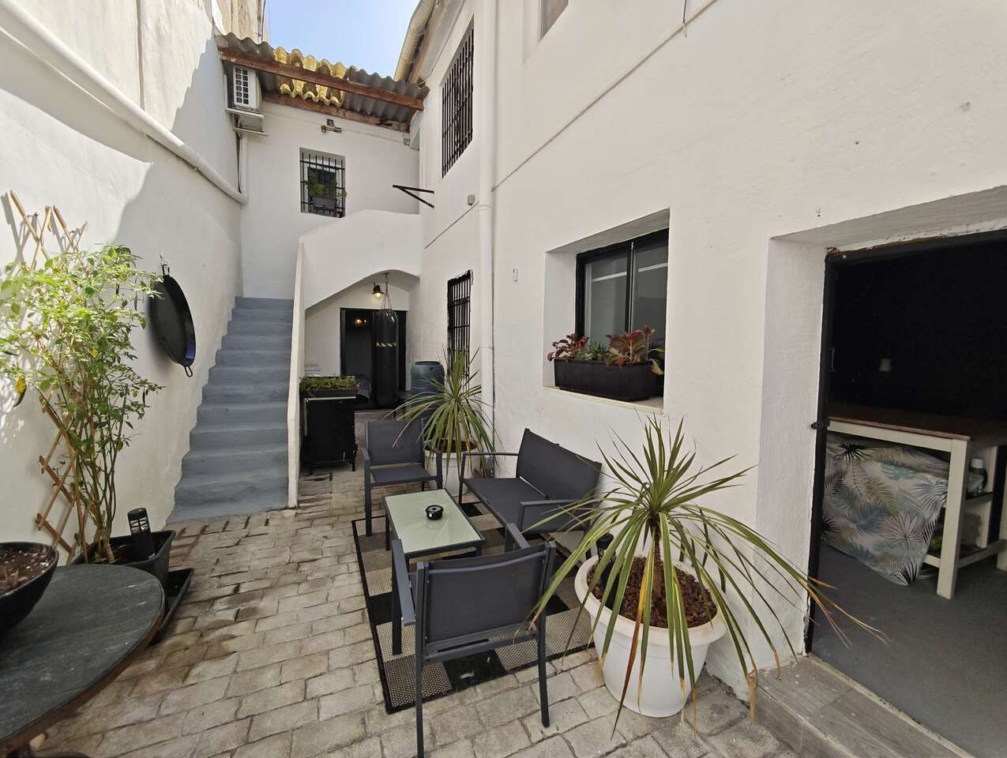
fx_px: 408
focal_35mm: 14
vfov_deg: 85.8
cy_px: 379
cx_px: 504
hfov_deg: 102.0
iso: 50
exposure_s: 1/560
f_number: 2.2
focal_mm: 2.16
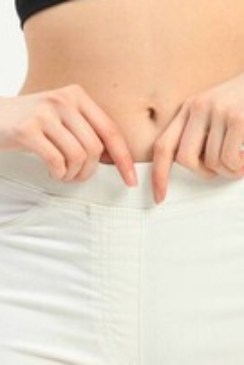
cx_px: 125
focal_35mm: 539
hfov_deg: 2.6
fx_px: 5470
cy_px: -108
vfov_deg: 3.8
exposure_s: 1/160
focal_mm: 145
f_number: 6.3
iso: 100
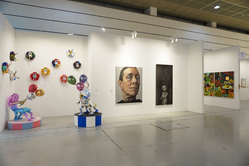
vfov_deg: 53.1
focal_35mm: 24
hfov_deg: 73.7
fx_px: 166
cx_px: 124
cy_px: 83
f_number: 4
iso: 400
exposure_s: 1/160
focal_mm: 16
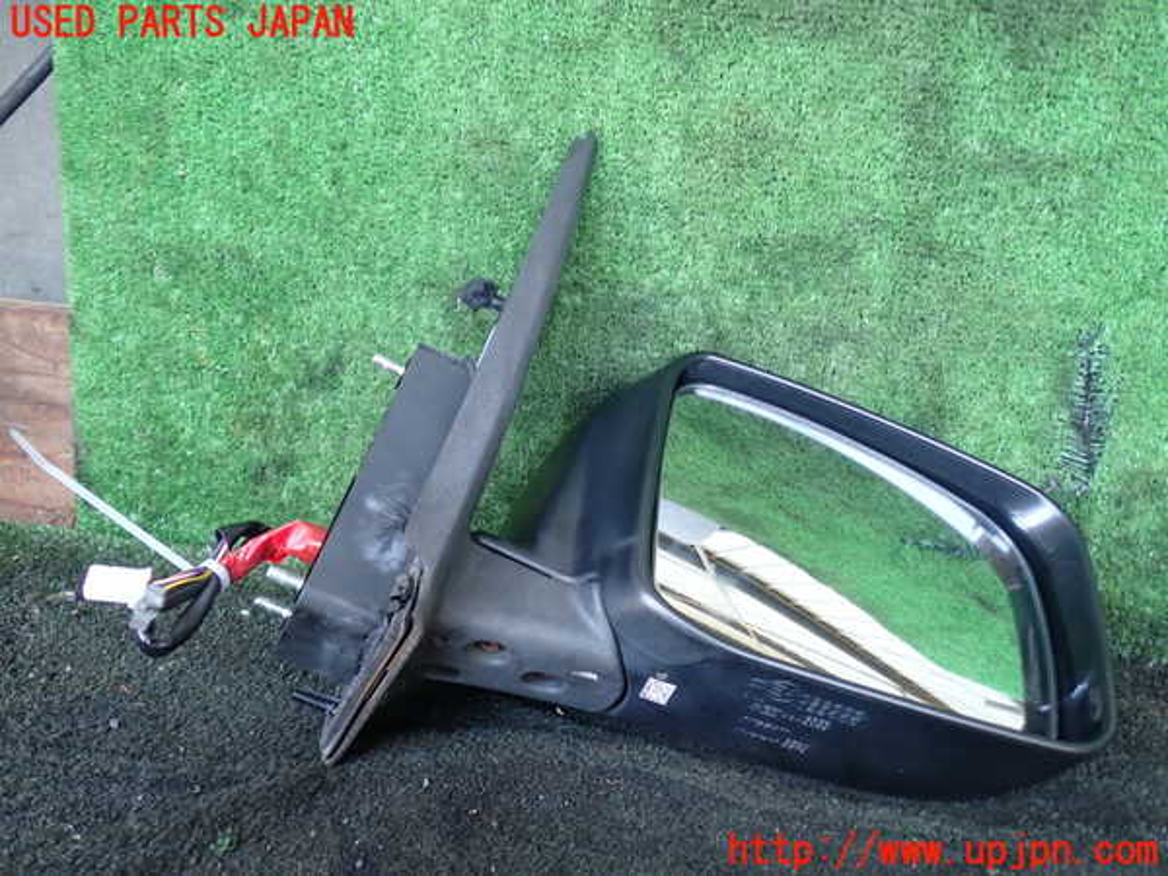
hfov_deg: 60.0
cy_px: 438
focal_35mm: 30
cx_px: 584
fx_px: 1012
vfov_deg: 46.8
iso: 200
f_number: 2.3
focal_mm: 5.4
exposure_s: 1/50
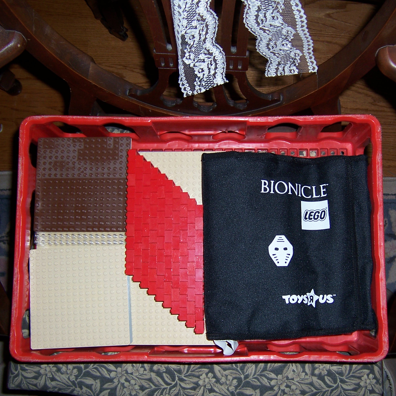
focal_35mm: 39
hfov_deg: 42.7
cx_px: 224
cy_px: 198
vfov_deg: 42.8
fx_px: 505
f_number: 2.8
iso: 80
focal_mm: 5.5
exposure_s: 1/60
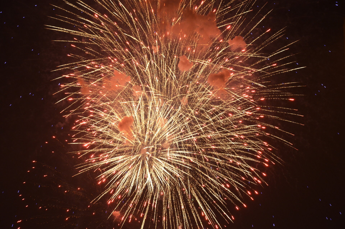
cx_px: 172
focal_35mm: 99
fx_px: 947
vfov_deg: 13.8
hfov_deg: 20.7
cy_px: 114
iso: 800
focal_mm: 66
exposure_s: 1/15
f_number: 6.3
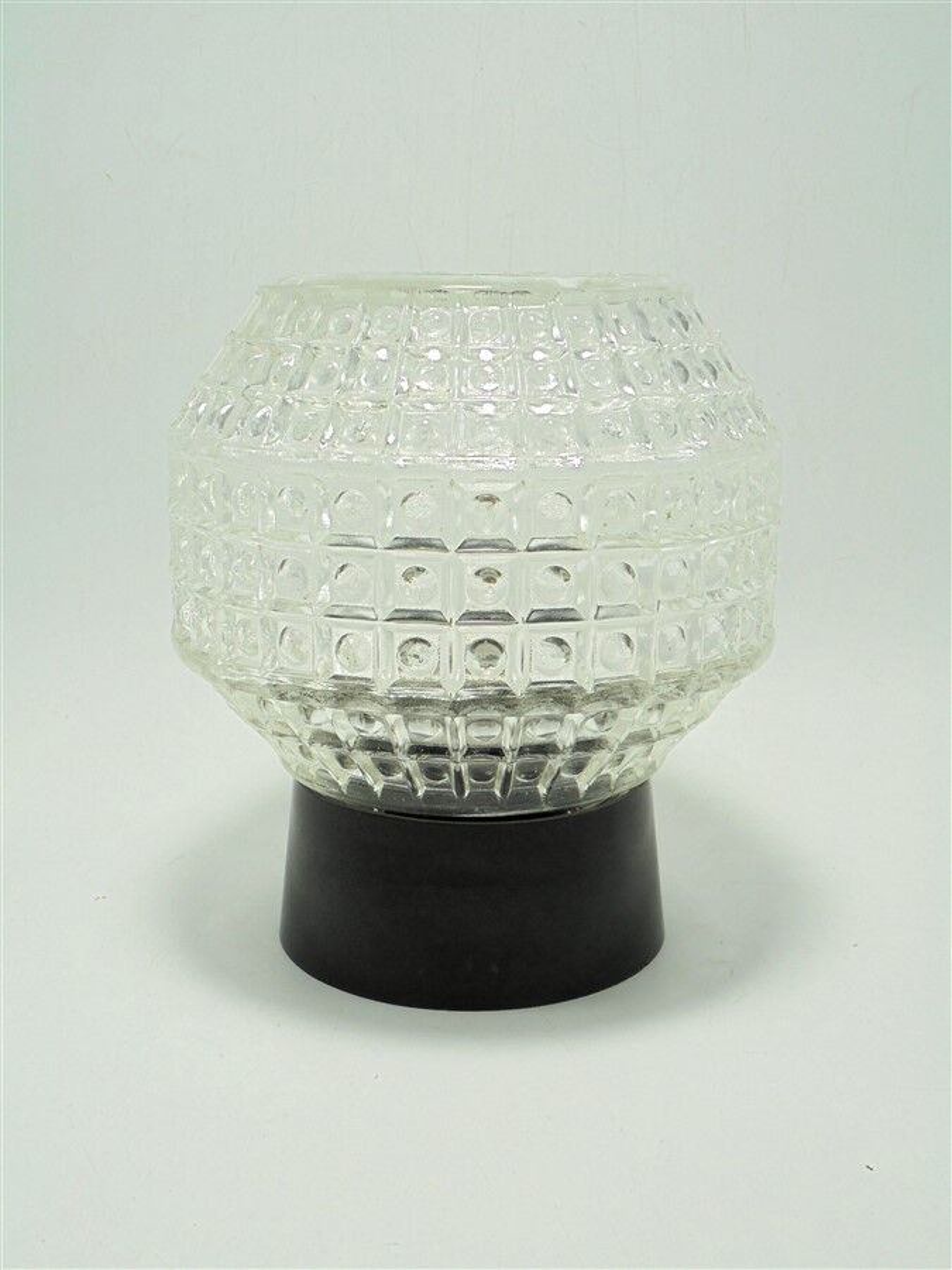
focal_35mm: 43
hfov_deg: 33.6
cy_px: 635
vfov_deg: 43.9
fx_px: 1577
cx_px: 476
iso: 100
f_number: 4.5
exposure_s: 1/60
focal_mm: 7.8
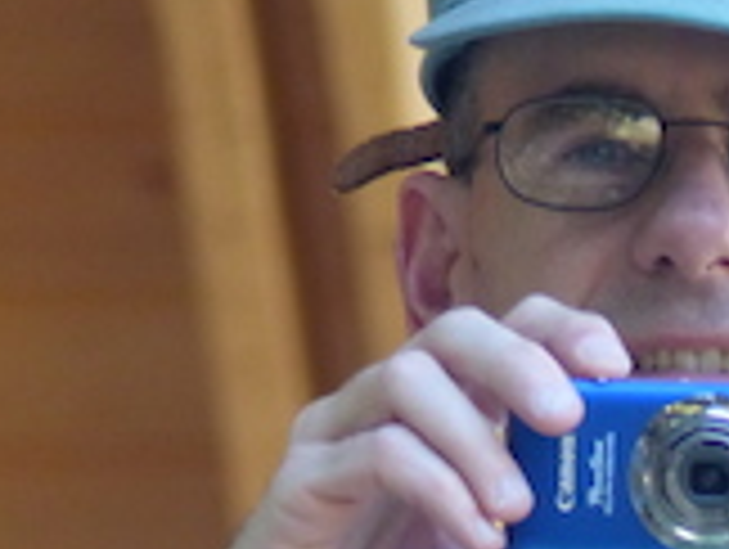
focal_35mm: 1971
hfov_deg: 1.0
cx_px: 434
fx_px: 41570
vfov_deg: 0.8
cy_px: 468
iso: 320
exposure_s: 1/125
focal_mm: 108
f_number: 2.8
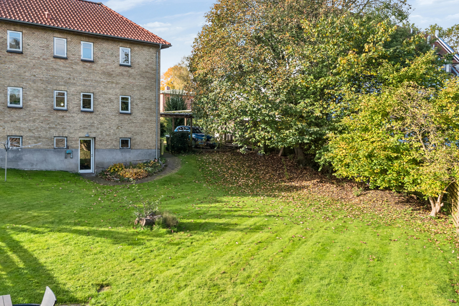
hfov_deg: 59.6
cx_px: 177
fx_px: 395
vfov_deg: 42.3
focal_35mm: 31
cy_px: 136
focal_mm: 23
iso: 360
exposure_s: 1/125
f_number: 13
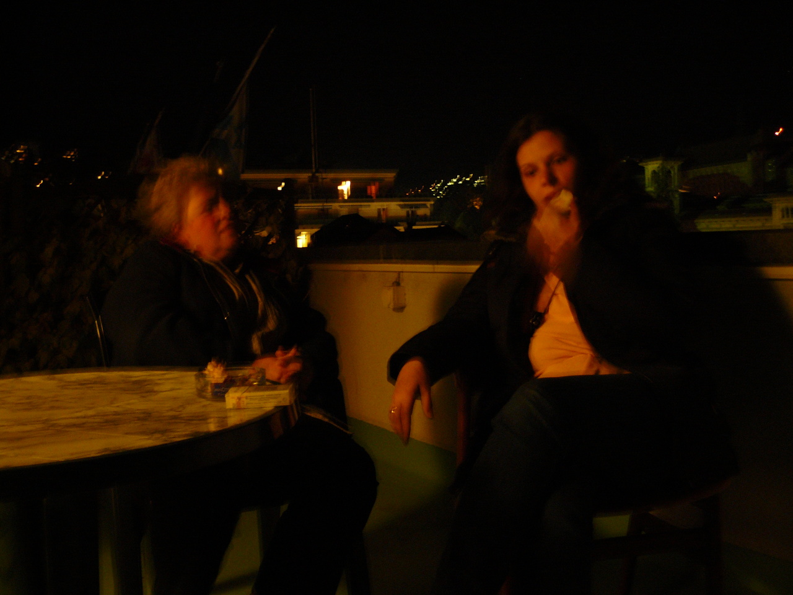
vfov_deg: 39.7
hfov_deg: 51.4
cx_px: 396
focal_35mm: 36
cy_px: 298
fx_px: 825
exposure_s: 1
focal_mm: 6
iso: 200
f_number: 2.8
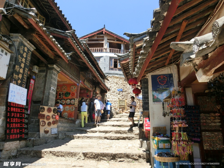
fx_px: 155
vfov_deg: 56.8
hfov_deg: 71.6
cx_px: 112
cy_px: 84
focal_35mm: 24
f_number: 3
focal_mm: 4.24
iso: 80
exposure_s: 1/500
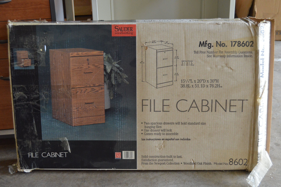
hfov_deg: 37.9
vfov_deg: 25.7
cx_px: 140
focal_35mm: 52
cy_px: 94
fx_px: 409
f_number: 5
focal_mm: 35
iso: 1600
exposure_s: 1/80
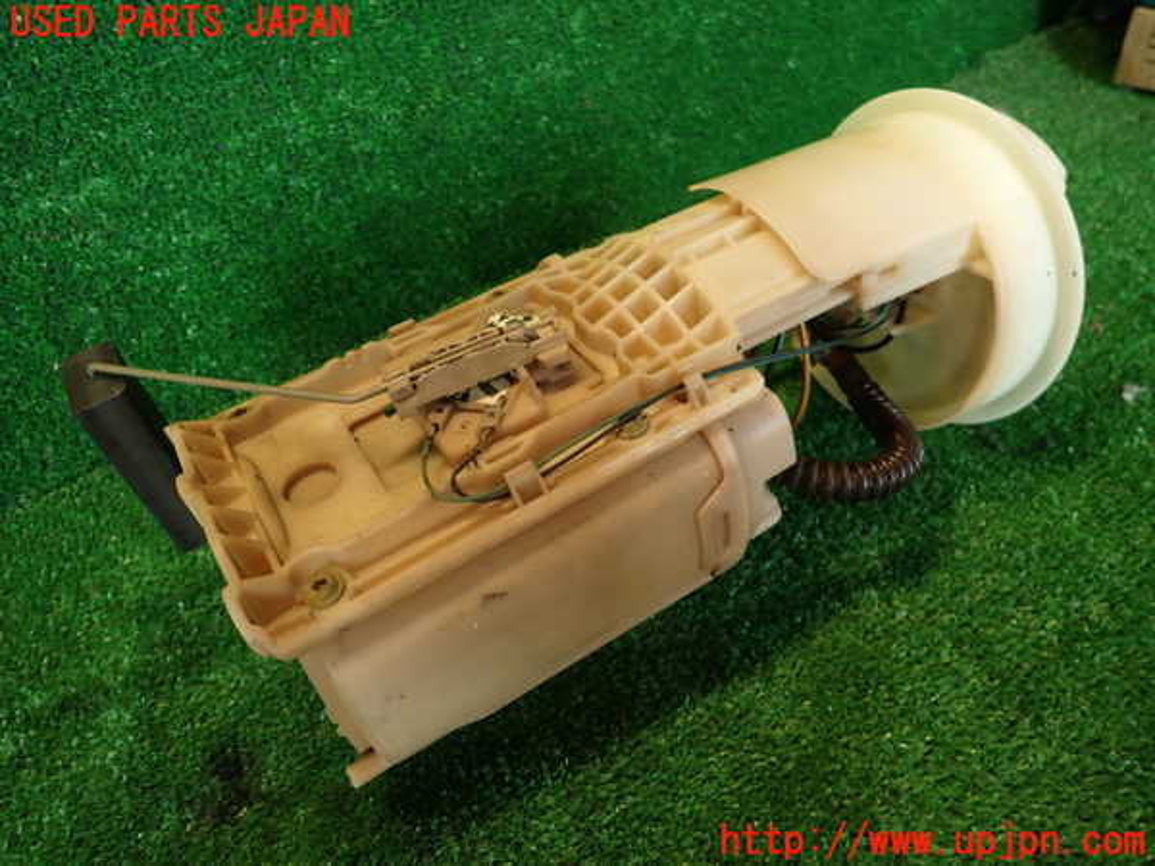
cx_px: 578
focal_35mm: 25
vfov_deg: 54.9
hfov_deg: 69.4
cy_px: 433
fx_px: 834
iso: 200
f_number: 2
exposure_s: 1/60
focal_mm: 4.5
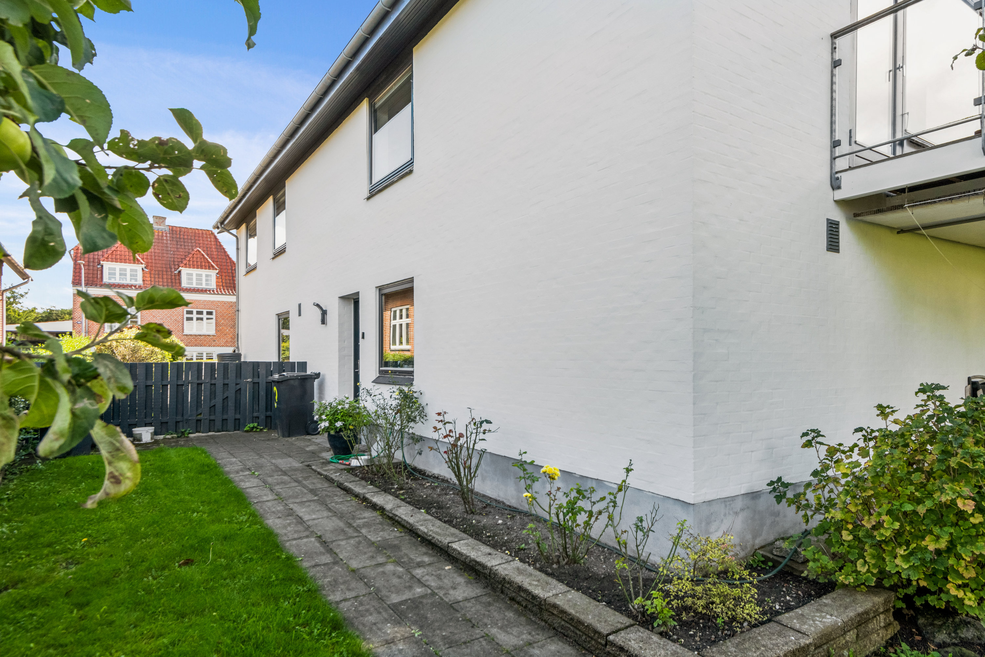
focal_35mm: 20
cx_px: 492
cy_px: 328
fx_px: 547
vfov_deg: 61.9
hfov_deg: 84.0
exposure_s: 1/160
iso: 800
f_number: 11
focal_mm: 20
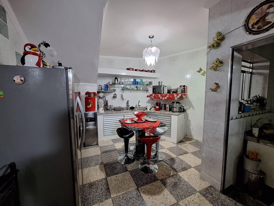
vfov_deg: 89.9
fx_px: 103
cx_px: 137
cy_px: 103
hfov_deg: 106.2
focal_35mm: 13
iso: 200
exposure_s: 1/30
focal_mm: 1.74
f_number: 2.2
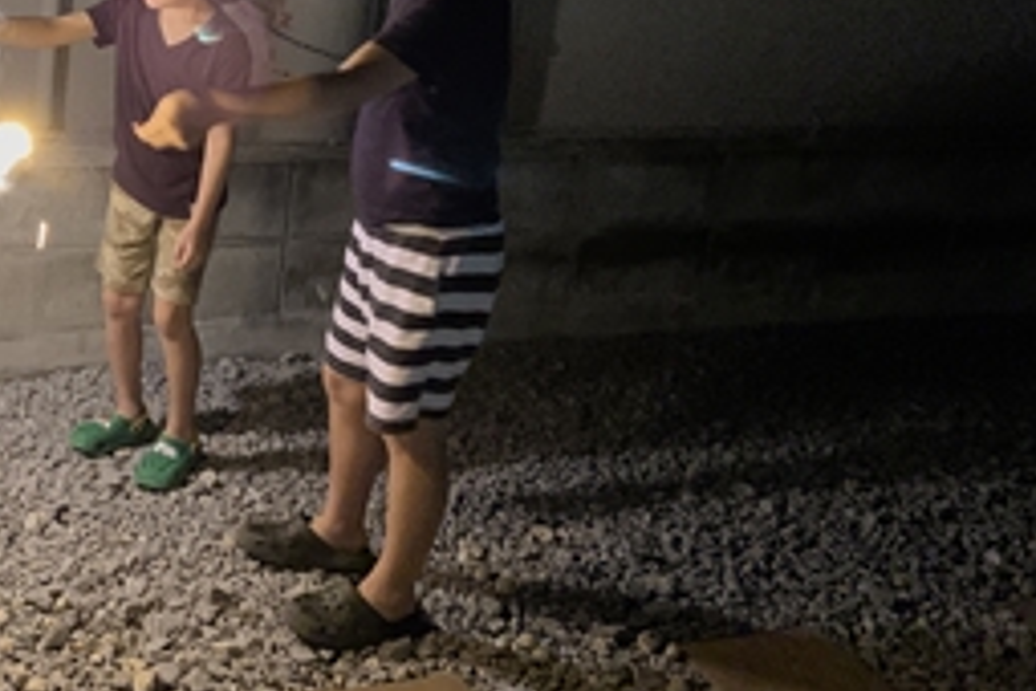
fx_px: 1525
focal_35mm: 53
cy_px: 79
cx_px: 102
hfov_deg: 35.3
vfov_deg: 24.8
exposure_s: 1/25
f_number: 1.8
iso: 640
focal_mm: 4.25
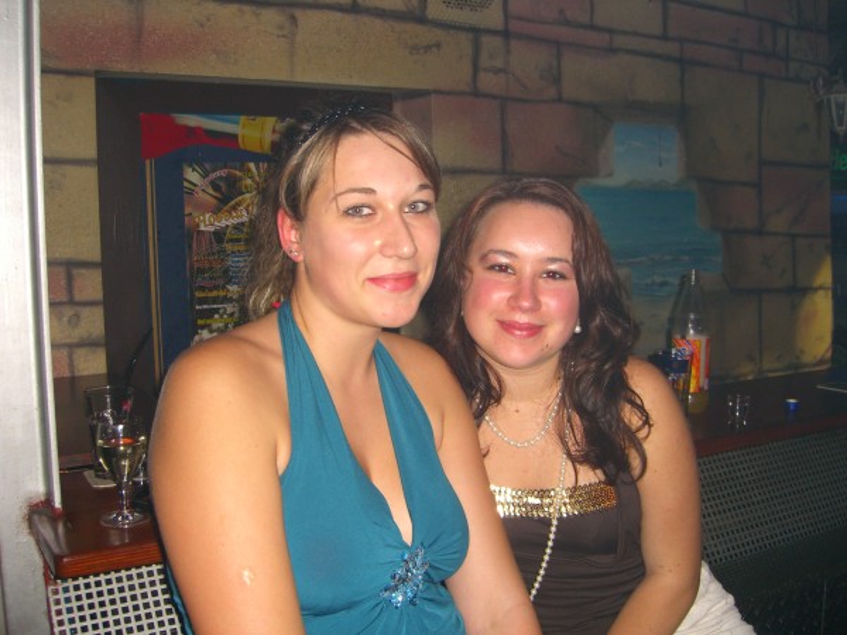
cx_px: 424
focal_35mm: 38
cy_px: 318
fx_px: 930
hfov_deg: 49.0
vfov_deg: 37.7
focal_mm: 7.9
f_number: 2.8
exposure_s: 1/60
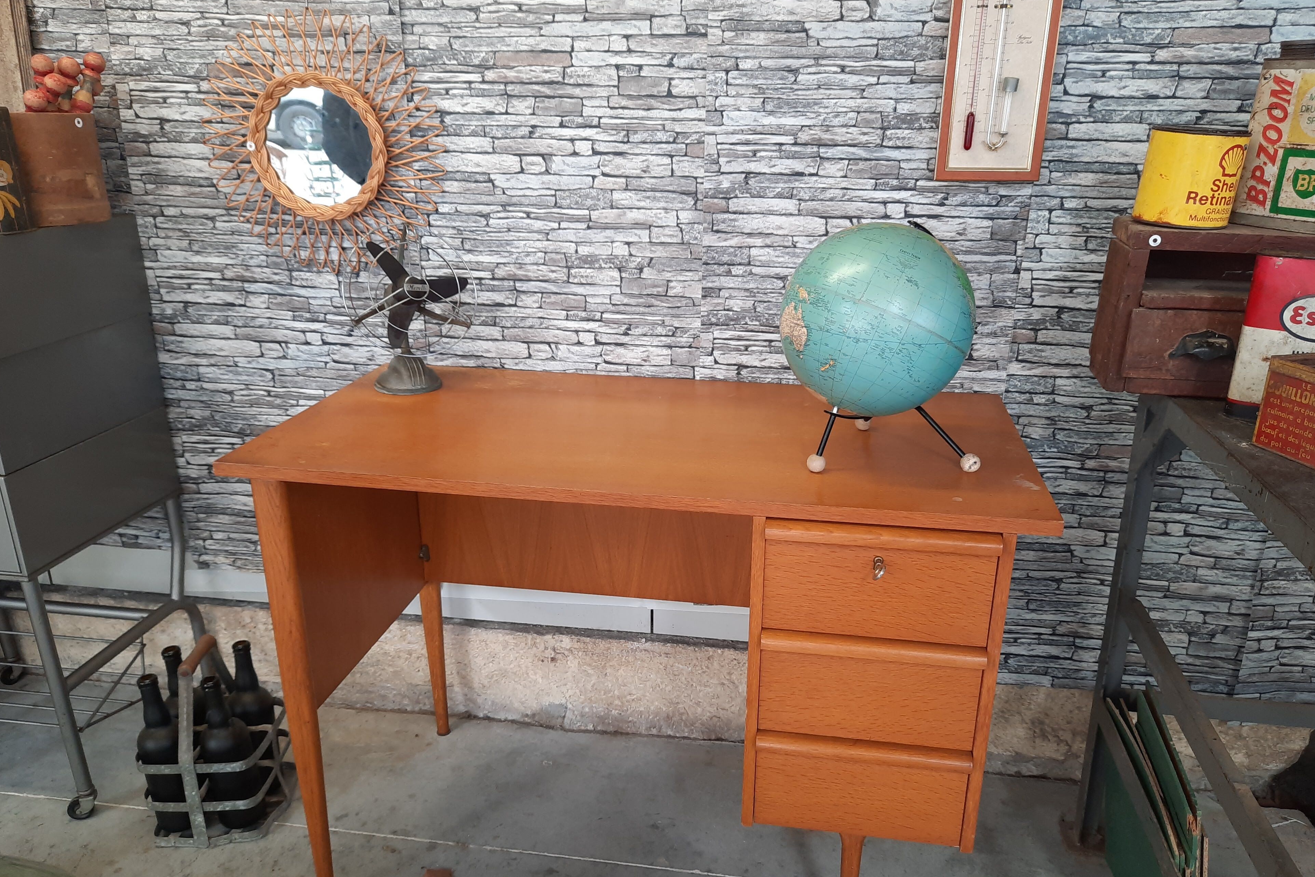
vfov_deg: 47.8
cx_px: 667
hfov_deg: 67.4
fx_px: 986
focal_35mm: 27
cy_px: 488
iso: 100
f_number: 2
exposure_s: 1/50
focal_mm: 4.6
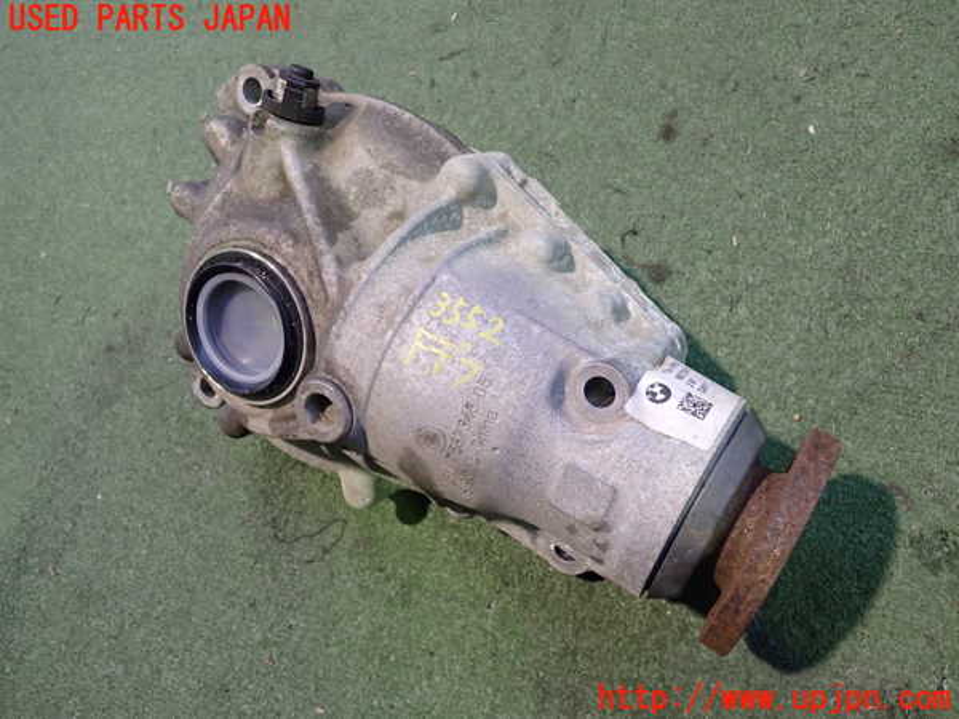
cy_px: 360
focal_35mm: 30
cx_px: 480
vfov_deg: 46.8
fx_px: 831
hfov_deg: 60.0
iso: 400
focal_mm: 5.4
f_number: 2.3
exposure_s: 1/30
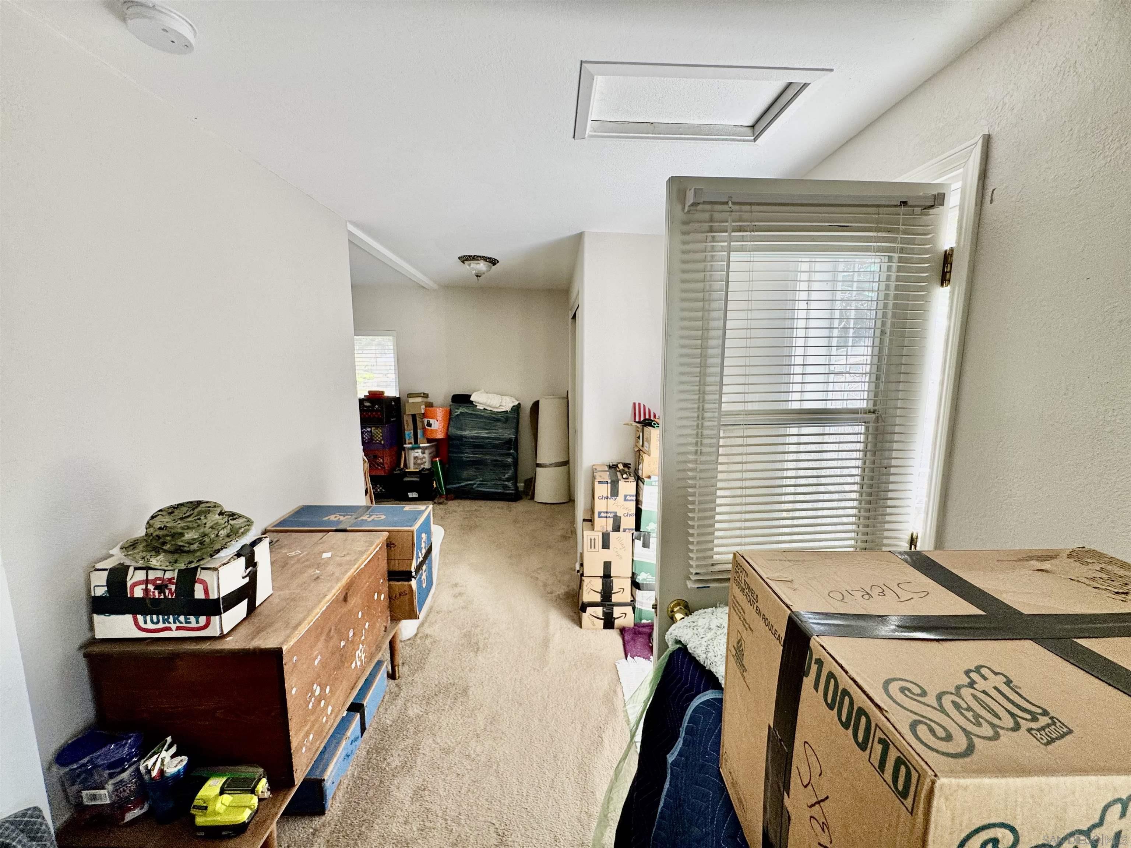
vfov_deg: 85.7
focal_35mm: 14
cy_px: 424
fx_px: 457
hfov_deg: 102.1
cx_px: 566
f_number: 2.2
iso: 125
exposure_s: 1/99
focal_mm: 2.22
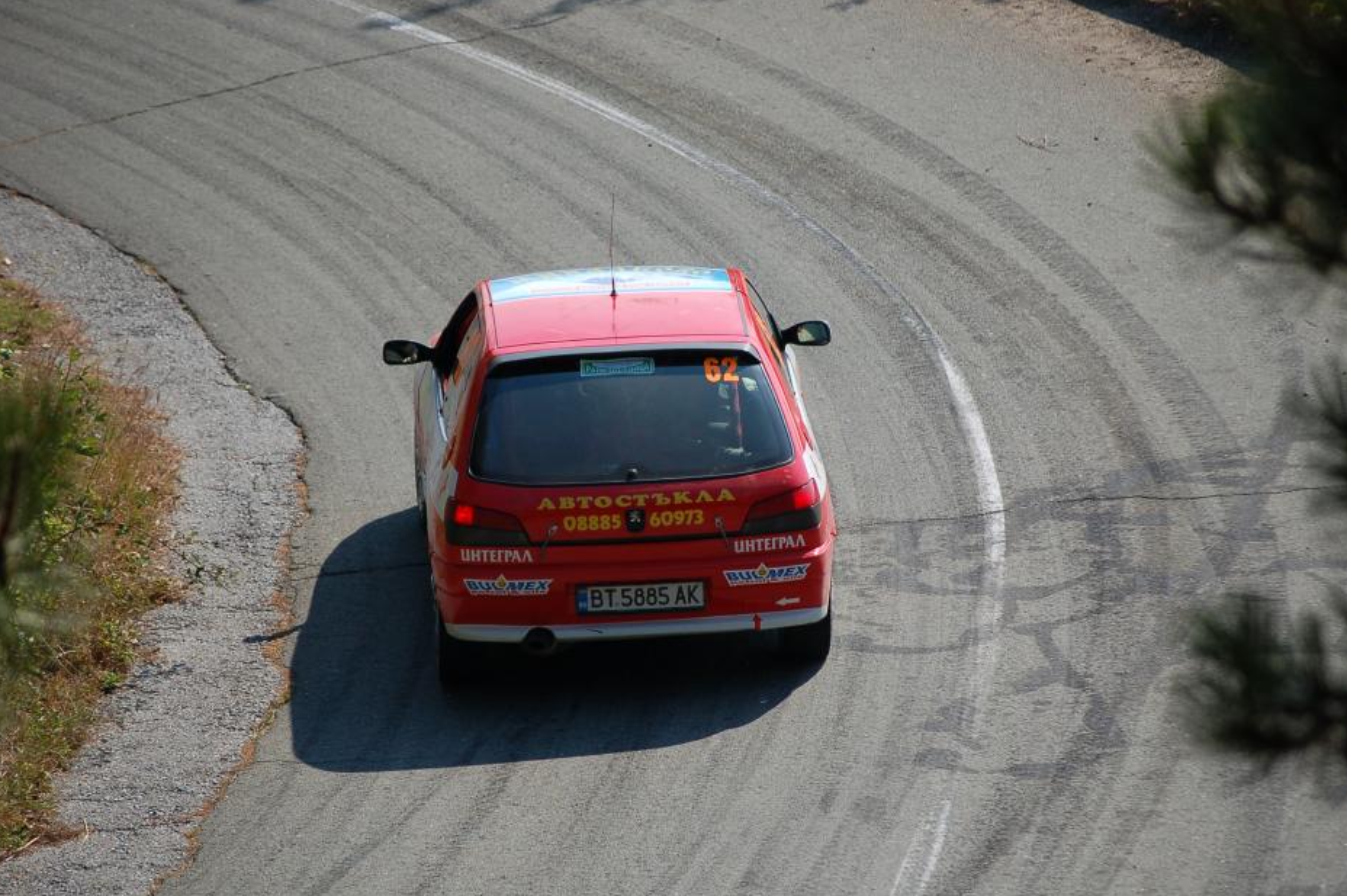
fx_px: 7551
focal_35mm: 202
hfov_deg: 10.2
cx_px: 668
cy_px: 490
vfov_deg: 6.8
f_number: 5
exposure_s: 1/1250
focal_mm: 122
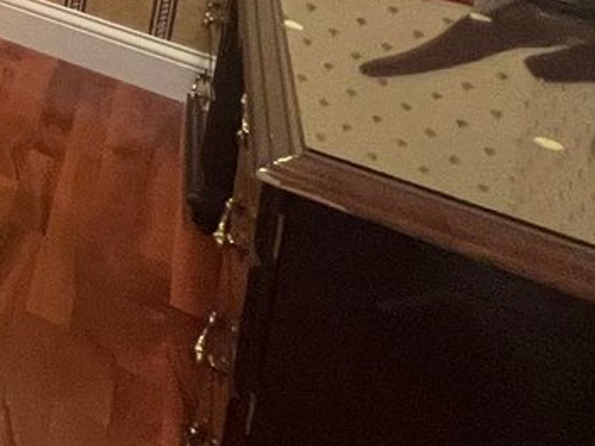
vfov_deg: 18.5
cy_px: -413
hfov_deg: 18.7
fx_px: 962
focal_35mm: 56
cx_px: -628
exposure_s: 1/60
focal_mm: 1.57
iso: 400
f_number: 1.8
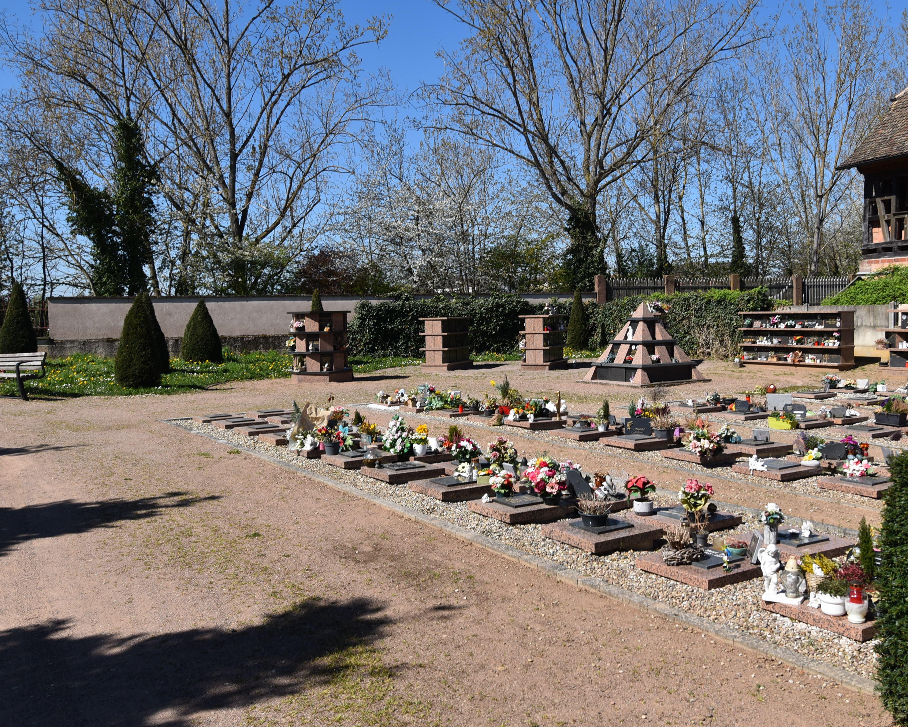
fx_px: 914
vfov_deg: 43.4
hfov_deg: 52.6
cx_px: 526
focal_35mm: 34
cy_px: 363
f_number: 9
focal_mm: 20
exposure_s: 1/320
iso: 100
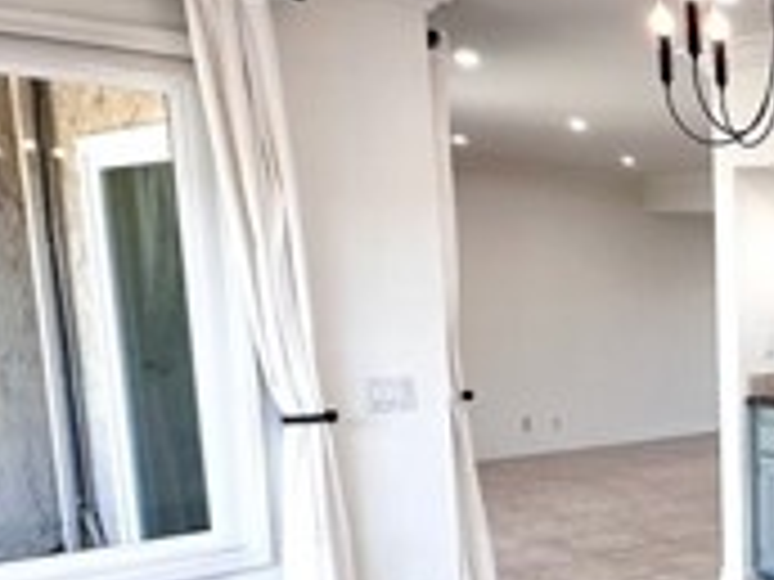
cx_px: 932
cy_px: 495
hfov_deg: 31.0
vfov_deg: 27.3
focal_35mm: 52
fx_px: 1163
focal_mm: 2.22
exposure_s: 1/120
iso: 50
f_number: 2.2
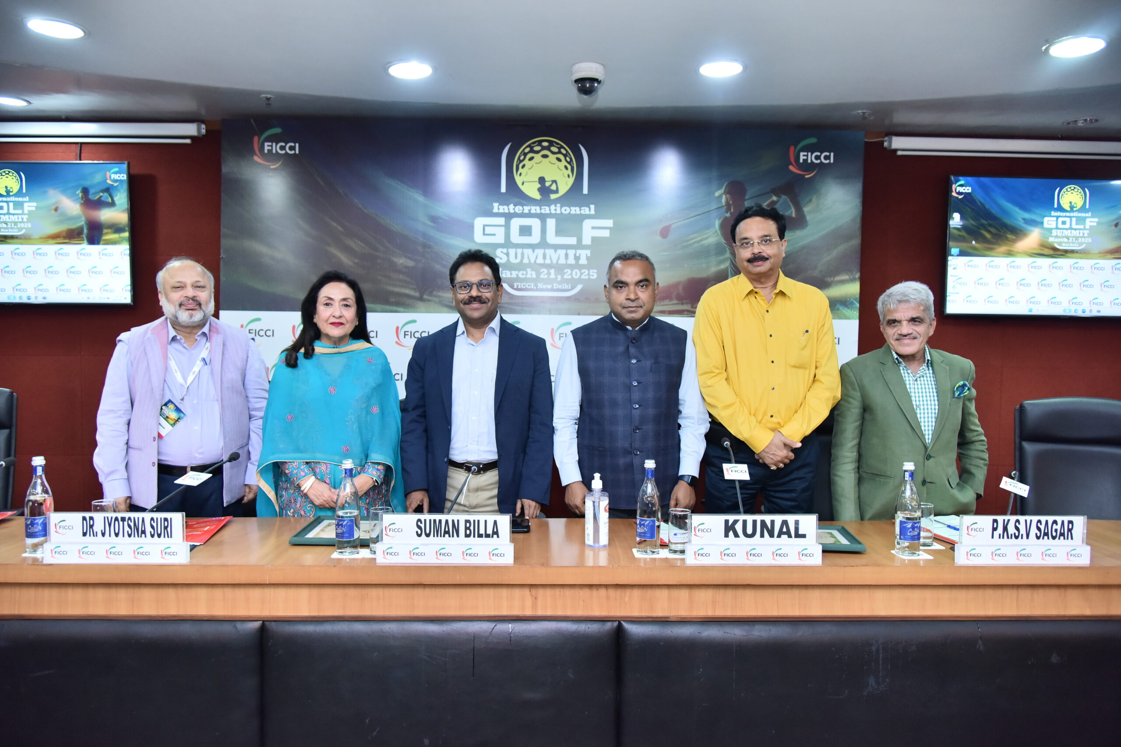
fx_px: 747
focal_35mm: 24
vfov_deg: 53.1
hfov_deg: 73.7
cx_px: 560
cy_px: 374
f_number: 4
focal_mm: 24
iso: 1600
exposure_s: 1/100
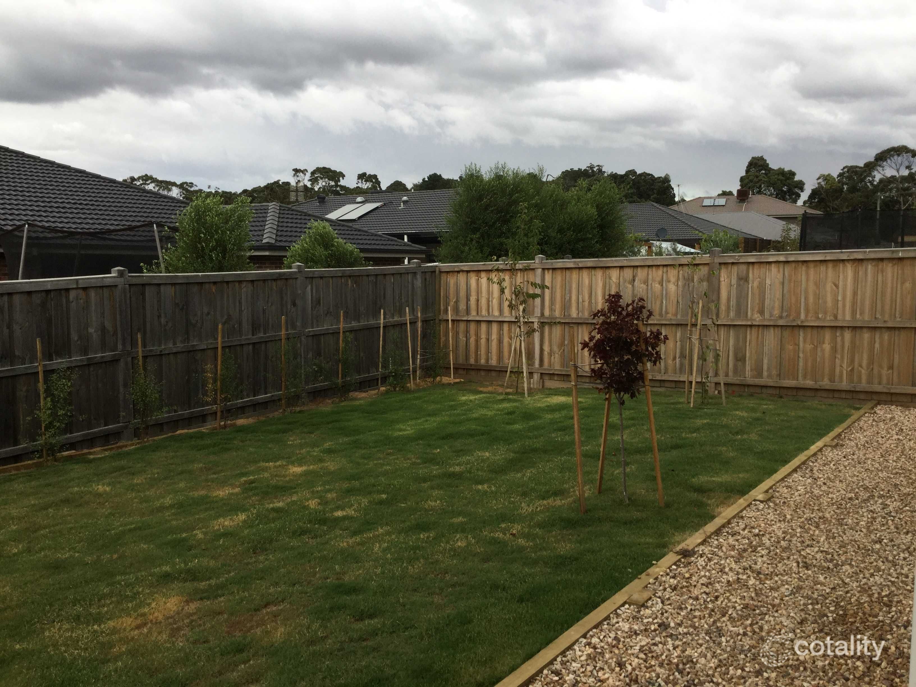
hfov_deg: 58.4
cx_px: 458
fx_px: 820
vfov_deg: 45.4
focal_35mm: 31
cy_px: 344
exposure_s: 1/221
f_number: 2.4
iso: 25
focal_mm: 3.3
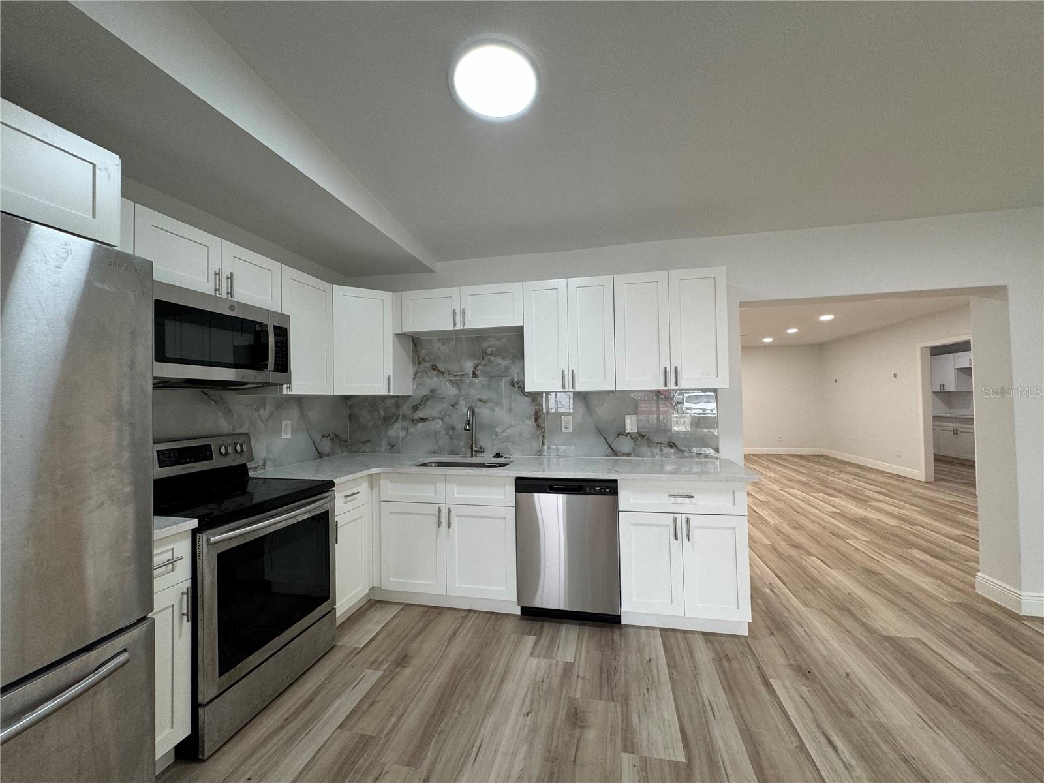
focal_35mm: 14
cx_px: 522
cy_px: 392
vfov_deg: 85.7
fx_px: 422
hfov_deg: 102.1
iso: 160
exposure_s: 1/120
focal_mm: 2.22
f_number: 2.2
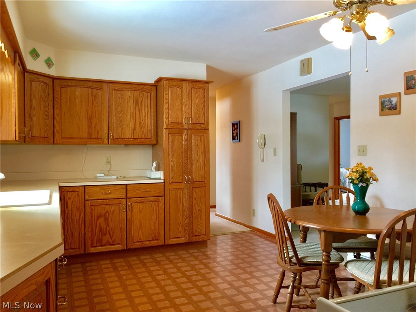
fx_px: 349
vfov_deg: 48.2
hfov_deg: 61.7
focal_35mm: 29
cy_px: 156
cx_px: 208
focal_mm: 4.15
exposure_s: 1/15
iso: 50
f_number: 2.2
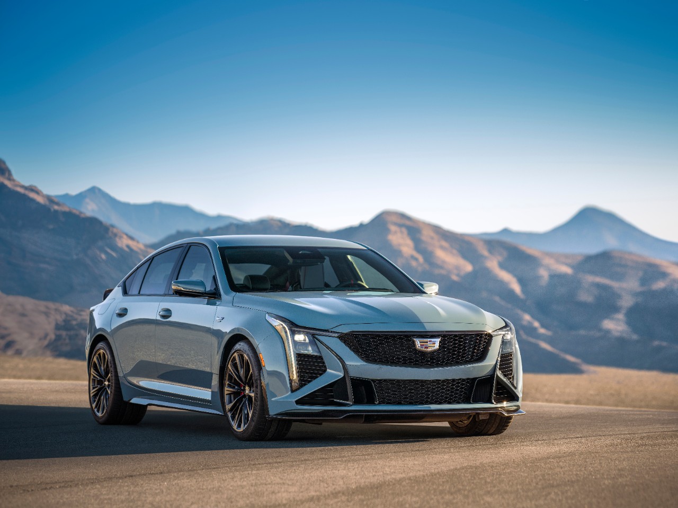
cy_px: 254
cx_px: 339
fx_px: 2075
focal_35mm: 106
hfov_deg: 18.6
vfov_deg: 14.0
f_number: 5.6
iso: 400
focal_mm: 135
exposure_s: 1/350
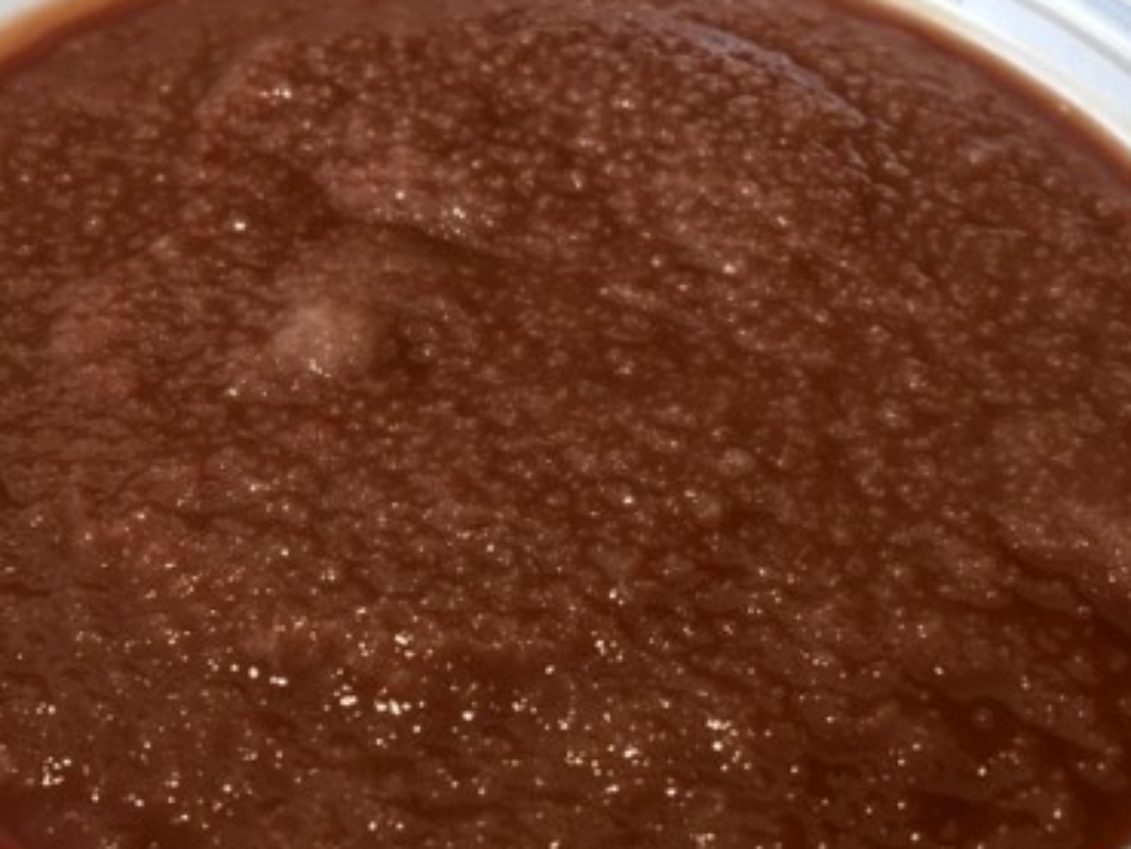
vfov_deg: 26.6
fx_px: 1798
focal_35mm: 55
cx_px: 481
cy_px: 449
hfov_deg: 34.9
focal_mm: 4.15
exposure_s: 1/15
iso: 25
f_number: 2.2
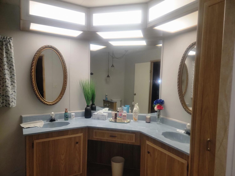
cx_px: 118
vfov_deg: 56.8
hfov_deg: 71.6
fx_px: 163
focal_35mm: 24
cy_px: 88
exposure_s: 1/60
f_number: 1.8
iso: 250
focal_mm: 6.7
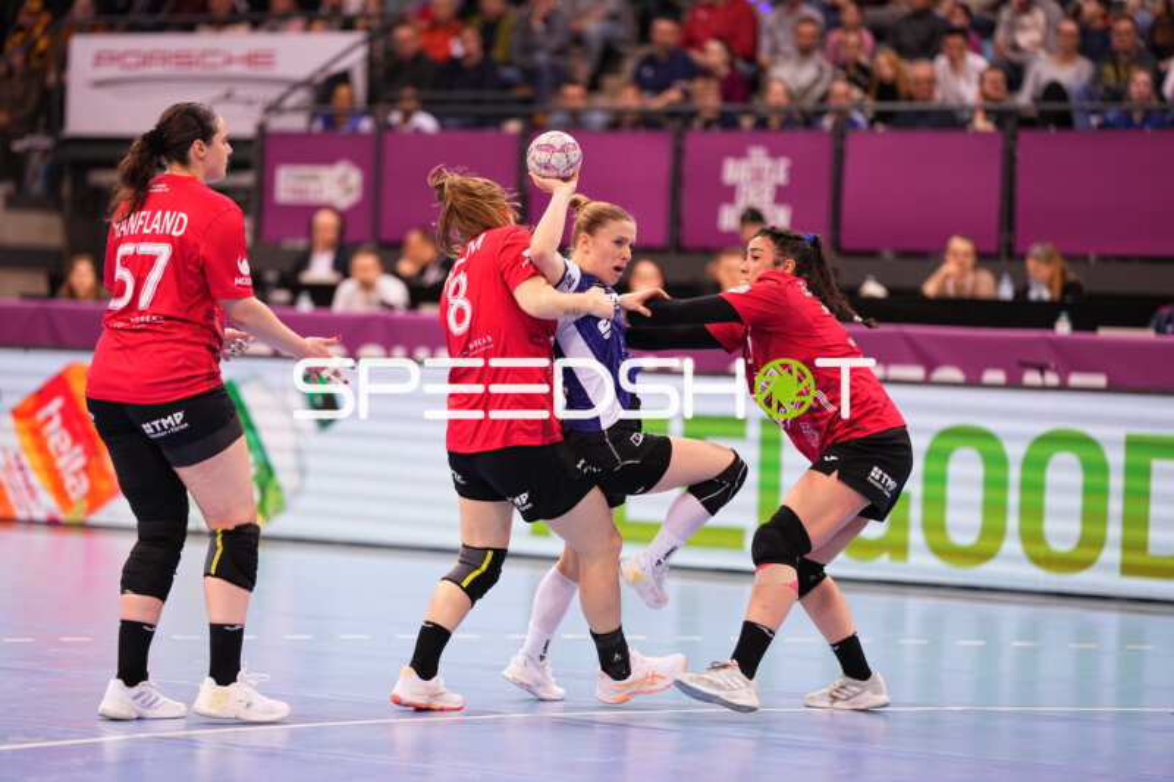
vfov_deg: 10.2
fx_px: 4401
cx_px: 587
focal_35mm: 135
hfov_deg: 15.2
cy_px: 391
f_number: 1.8
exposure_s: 1/1600
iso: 2000
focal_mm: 135
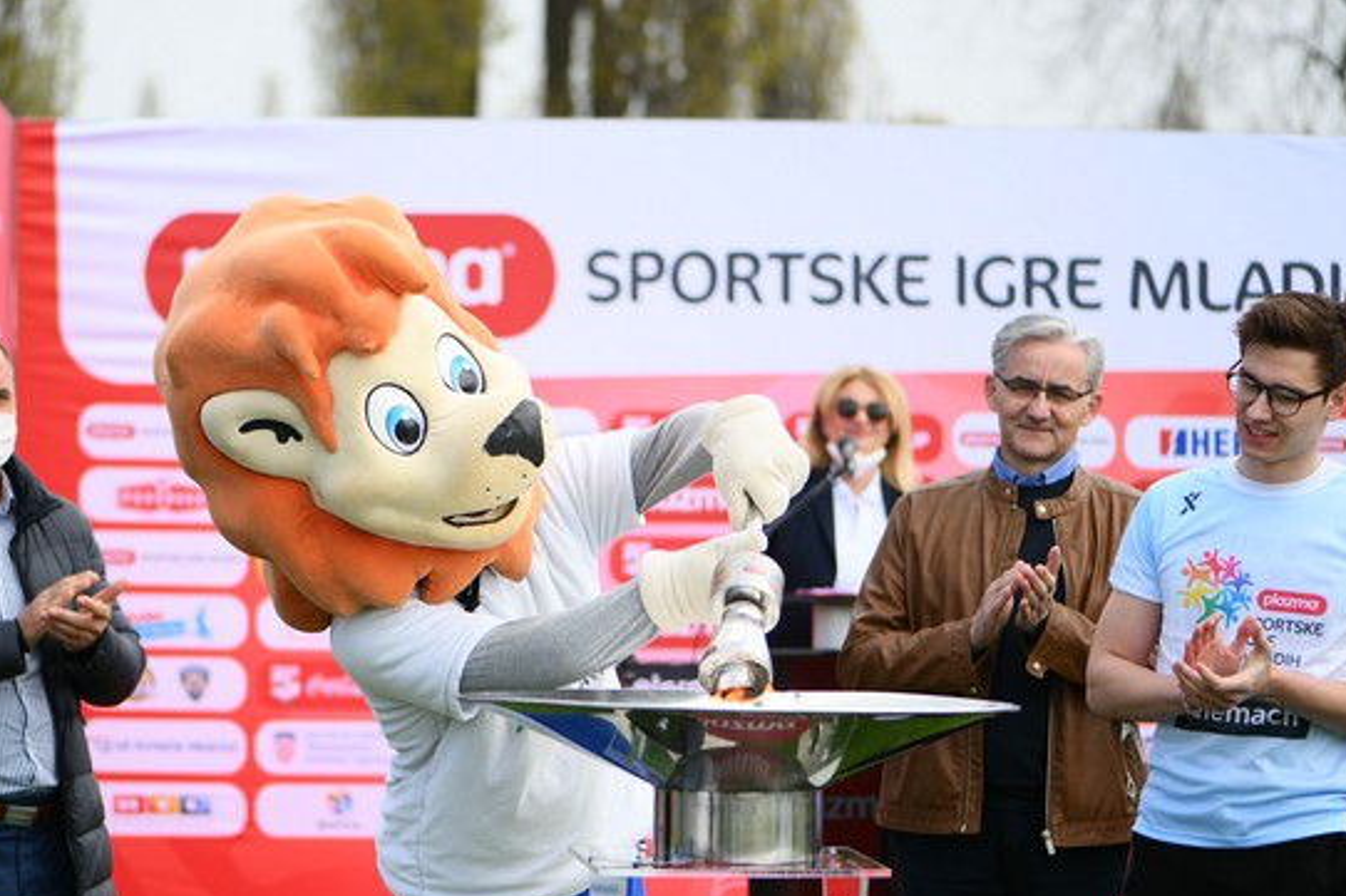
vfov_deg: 8.6
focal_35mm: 159
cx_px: 517
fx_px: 5943
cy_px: 498
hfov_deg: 12.9
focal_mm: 105
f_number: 2.8
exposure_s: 1/640
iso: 100
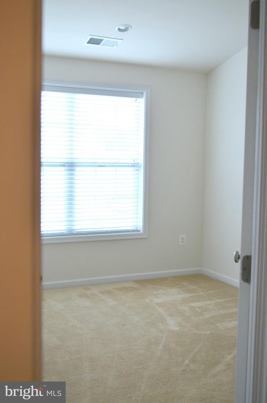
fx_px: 486
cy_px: 202
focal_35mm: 44
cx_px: 134
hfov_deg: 30.7
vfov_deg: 45.0
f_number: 5
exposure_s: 1/100
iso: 400
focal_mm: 29
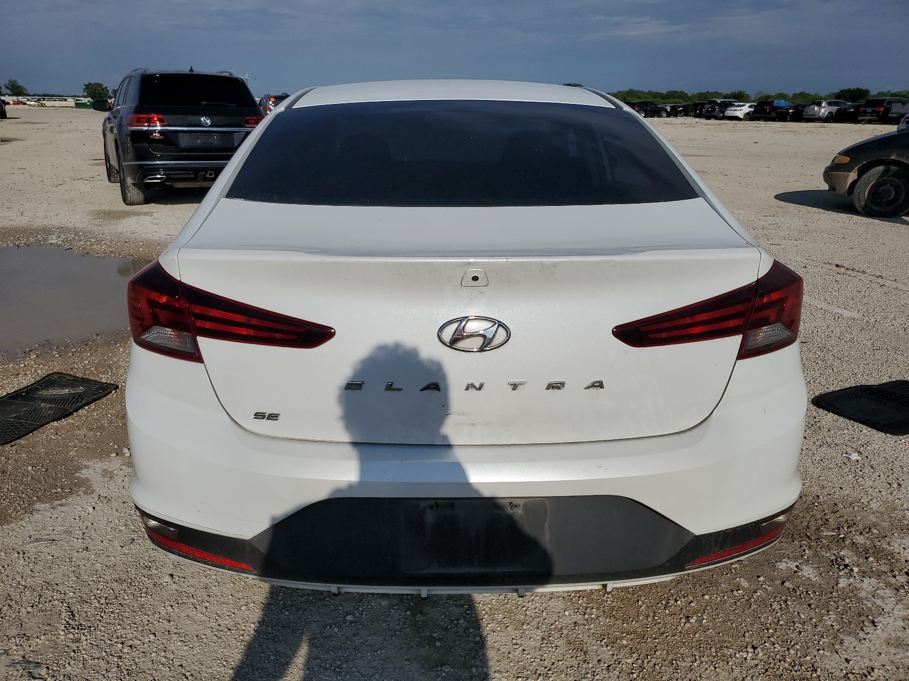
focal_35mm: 26
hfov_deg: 67.3
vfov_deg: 53.1
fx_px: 683
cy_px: 340
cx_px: 454
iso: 52
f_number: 1.5
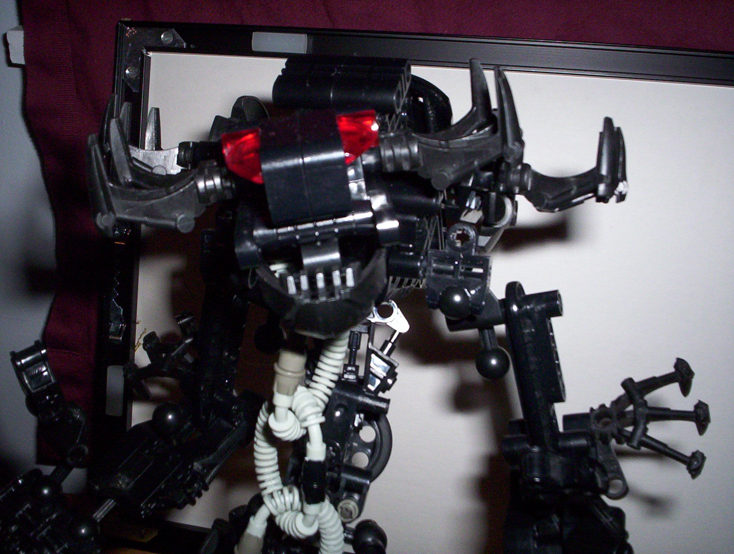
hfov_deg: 48.9
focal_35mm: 38
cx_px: 367
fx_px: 808
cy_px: 277
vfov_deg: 37.9
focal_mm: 4.99
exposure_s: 1/60
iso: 140
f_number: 4.5
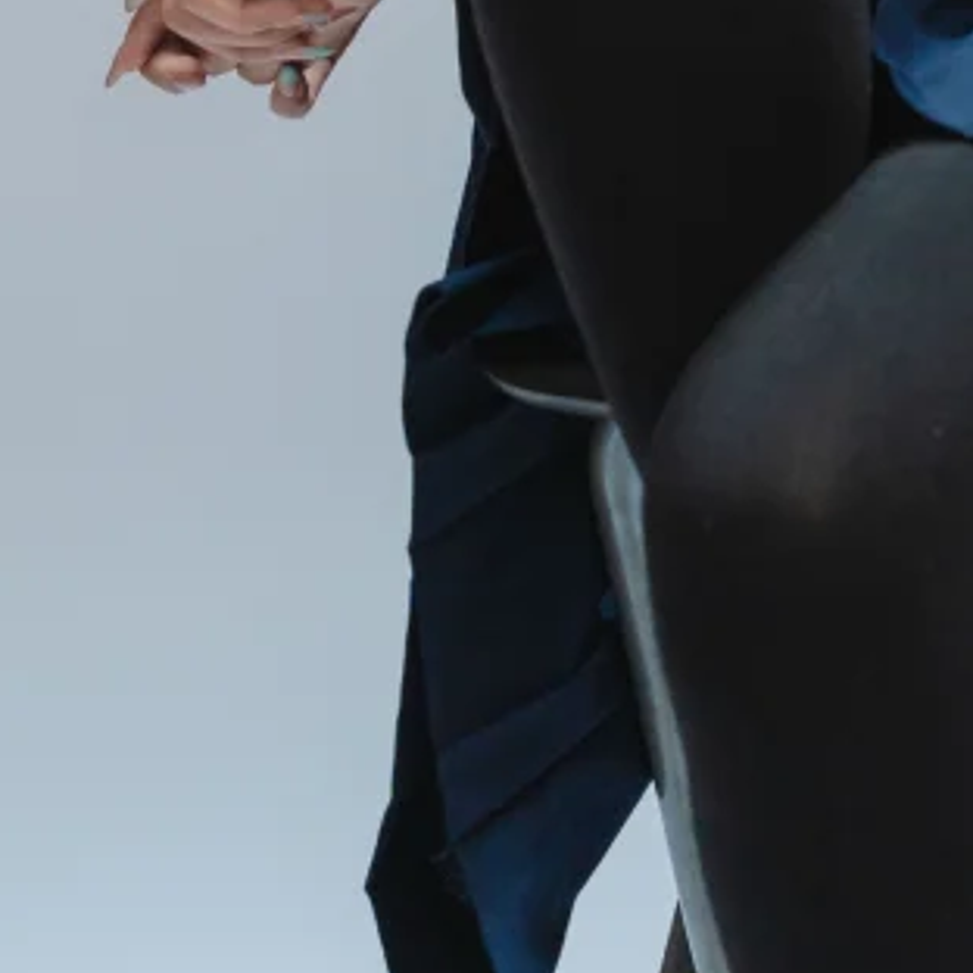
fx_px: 6939
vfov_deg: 7.9
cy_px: -421
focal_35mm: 218
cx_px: 1213
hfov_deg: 7.9
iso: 640
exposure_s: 1/160
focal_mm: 49.5
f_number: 4
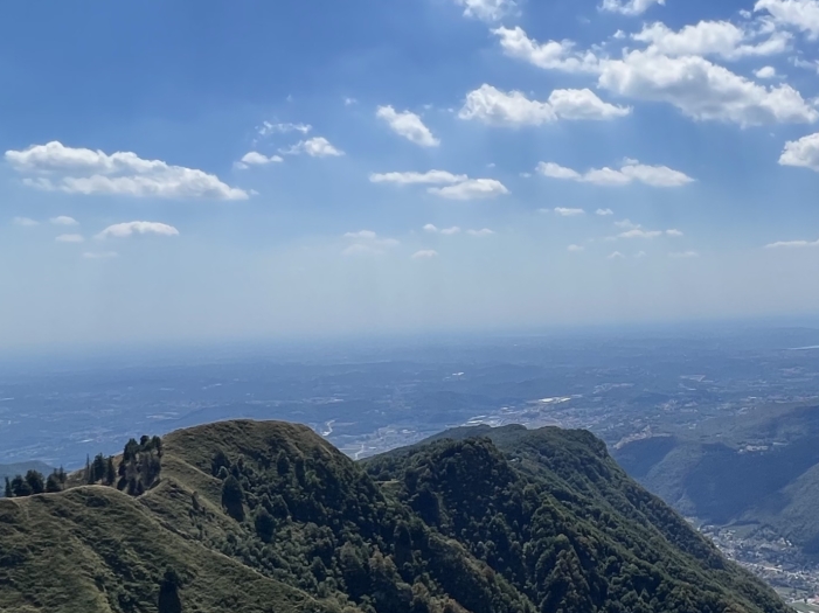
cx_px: 661
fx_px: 899
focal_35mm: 38
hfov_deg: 46.3
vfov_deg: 37.6
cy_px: 364
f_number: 1.8
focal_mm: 1.57
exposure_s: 1/3650
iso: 32
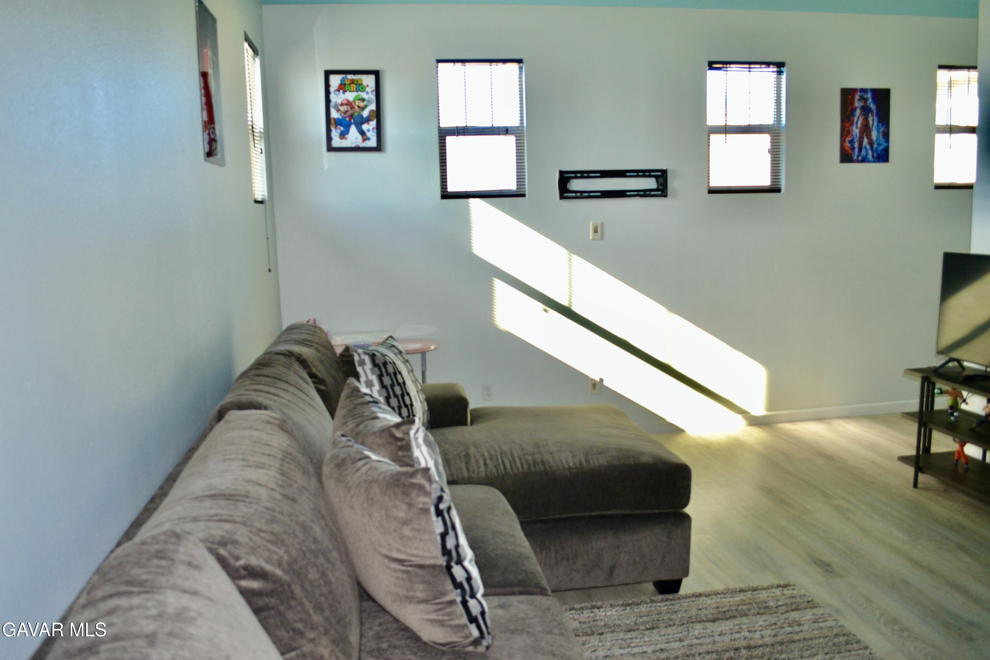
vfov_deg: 47.9
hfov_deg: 67.4
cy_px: 330
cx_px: 495
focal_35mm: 27
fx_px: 742
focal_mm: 18
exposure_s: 1/60
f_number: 3.5
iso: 400
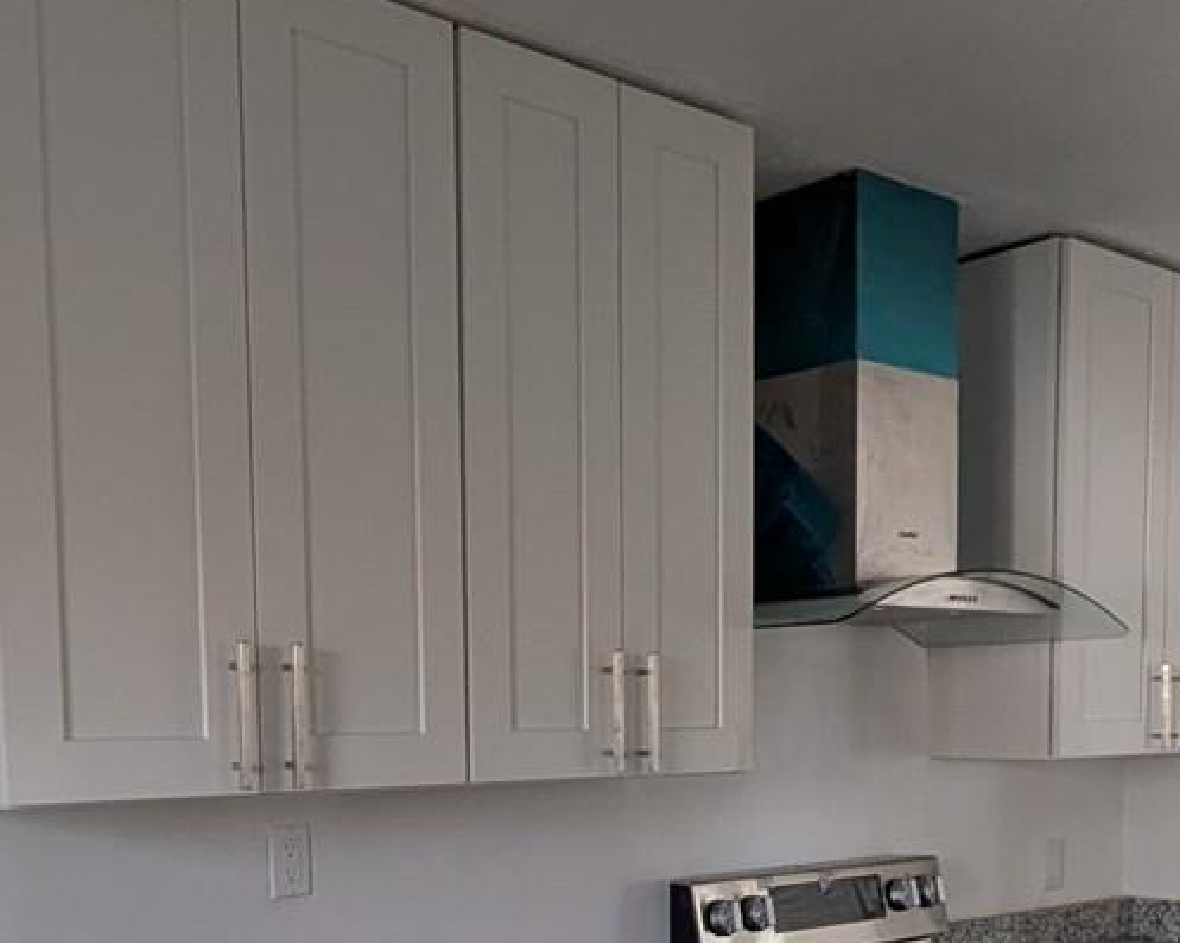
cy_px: 838
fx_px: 1536
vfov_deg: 32.5
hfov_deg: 41.9
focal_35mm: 44
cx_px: 512
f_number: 2.2
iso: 184
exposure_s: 1/24
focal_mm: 1.83
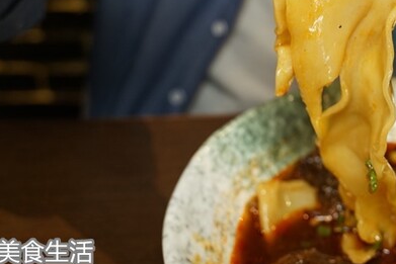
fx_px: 693
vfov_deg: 20.7
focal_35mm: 63
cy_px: -18
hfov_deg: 30.6
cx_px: 349
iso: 640
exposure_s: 1/60
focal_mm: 29
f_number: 4
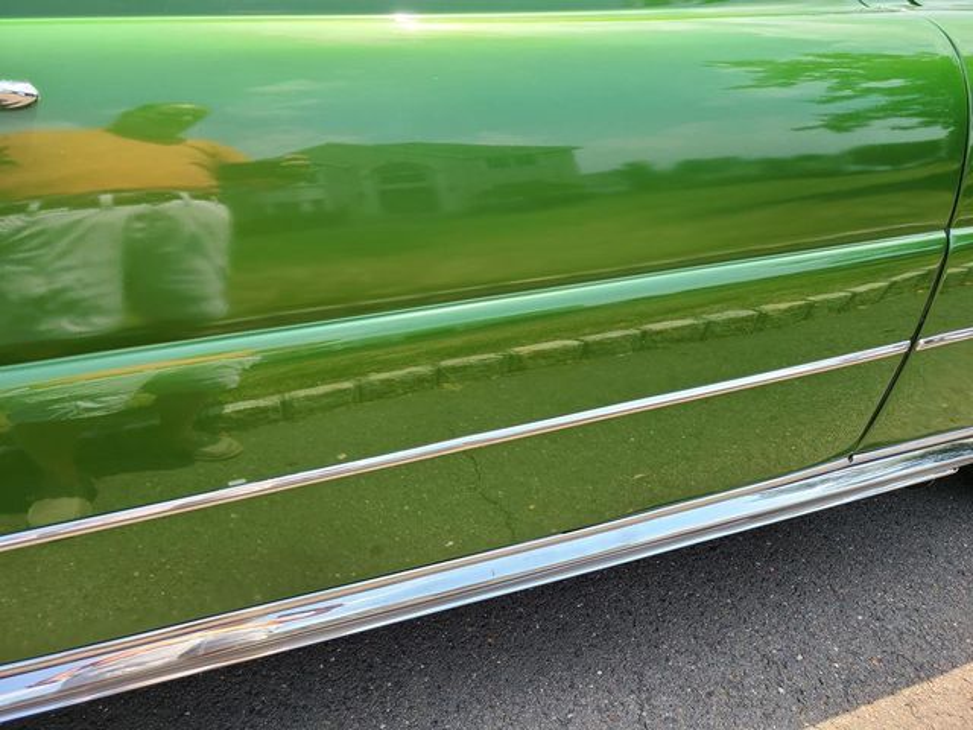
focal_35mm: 26
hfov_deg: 67.3
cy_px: 365
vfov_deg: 53.1
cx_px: 486
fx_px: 731
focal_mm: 5.4
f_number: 1.8
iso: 40
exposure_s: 1/578
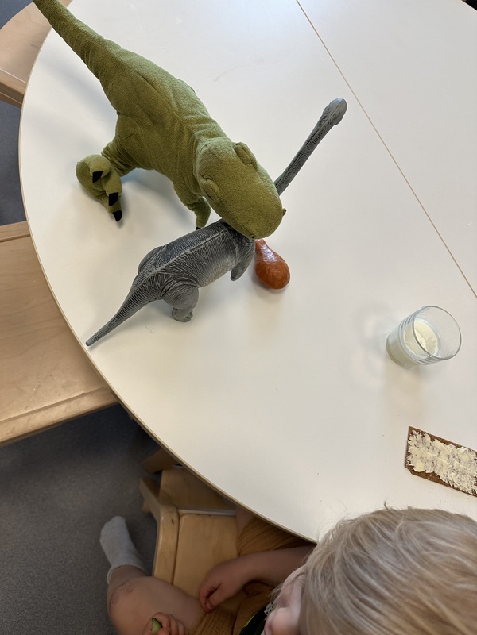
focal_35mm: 24
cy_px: 318
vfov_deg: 71.6
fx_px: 441
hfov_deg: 56.8
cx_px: 238
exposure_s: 1/110
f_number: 1.78
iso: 125
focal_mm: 6.86
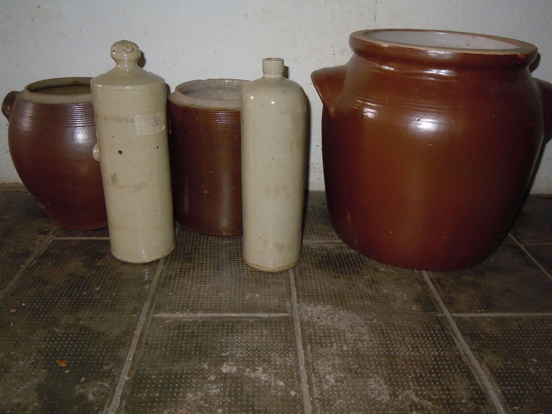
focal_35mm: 31
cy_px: 201
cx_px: 277
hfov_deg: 58.4
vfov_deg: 45.4
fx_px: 494
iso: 200
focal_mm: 5.4
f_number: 3.5
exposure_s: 1/30
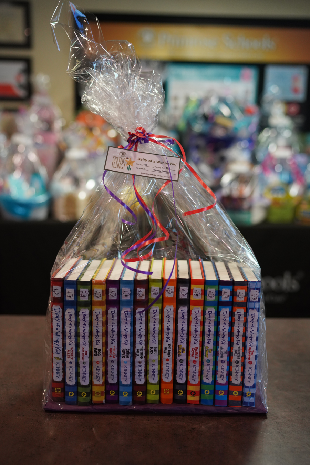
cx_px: 155
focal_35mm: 35
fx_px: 452
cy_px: 232
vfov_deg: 54.4
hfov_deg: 37.9
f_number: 2
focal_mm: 35
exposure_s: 1/160
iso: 1600
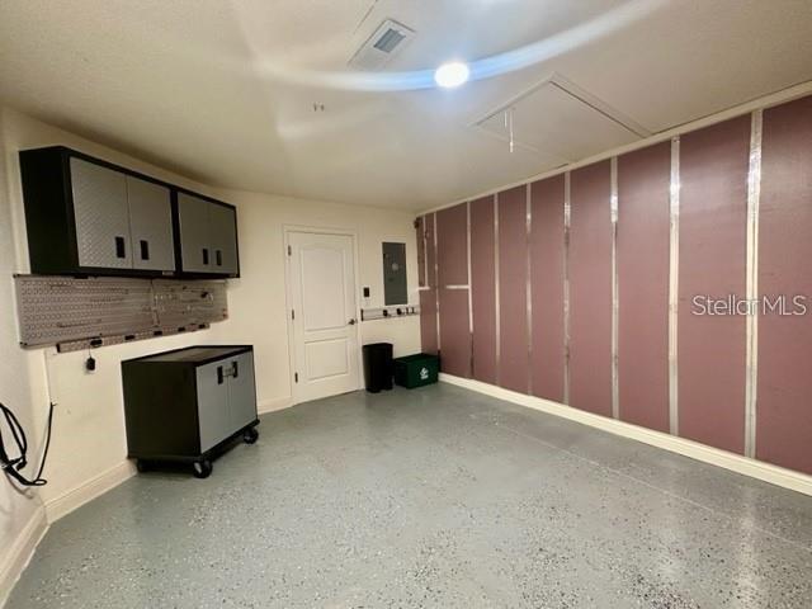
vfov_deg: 85.7
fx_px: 328
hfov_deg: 102.1
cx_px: 406
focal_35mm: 14
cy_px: 304
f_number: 2.2
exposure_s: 1/60
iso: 640
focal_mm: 2.22
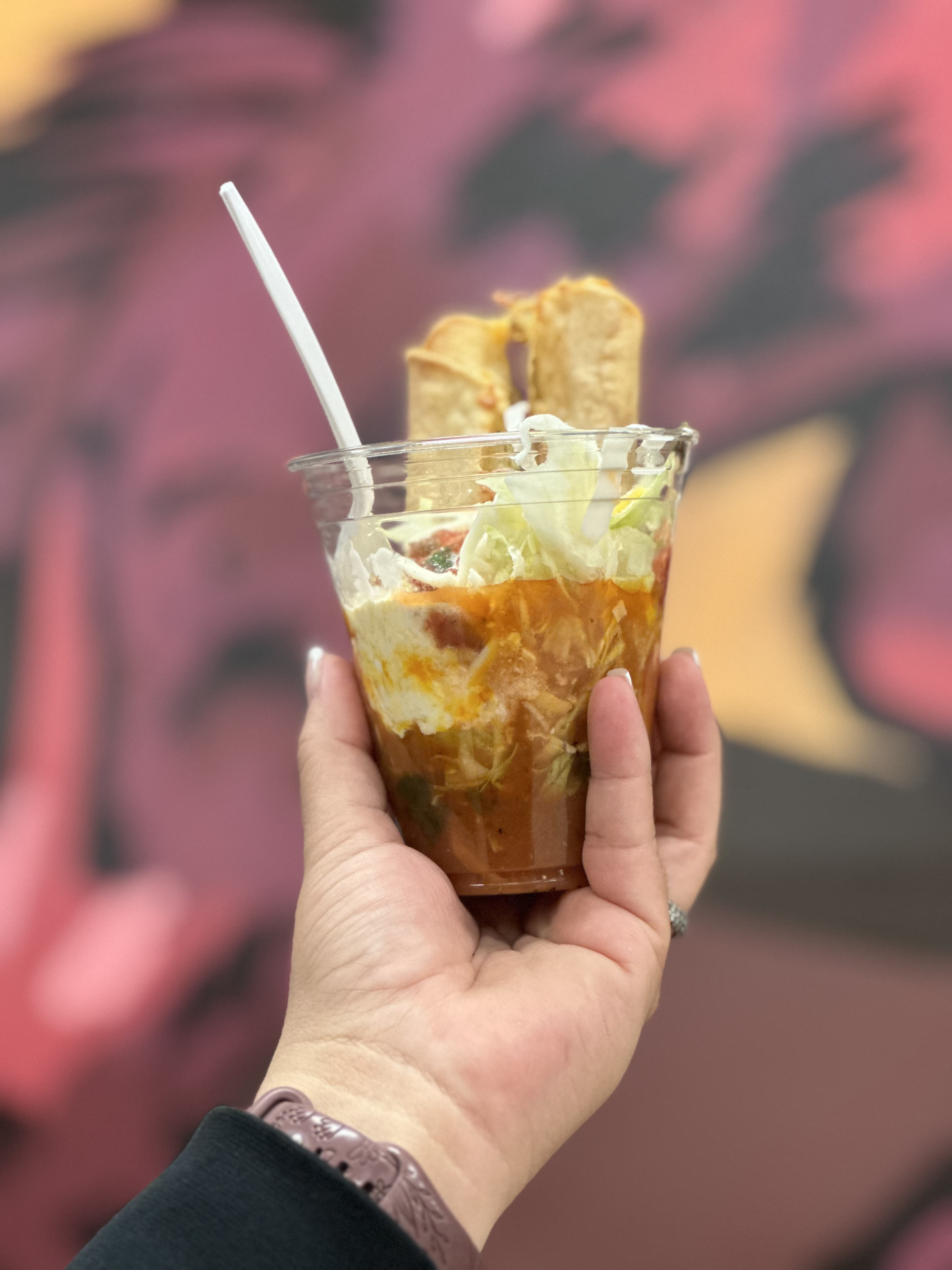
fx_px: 2824
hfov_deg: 19.1
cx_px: 476
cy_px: 635
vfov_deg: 25.3
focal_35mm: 77
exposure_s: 1/40
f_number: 2.8
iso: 320
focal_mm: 9
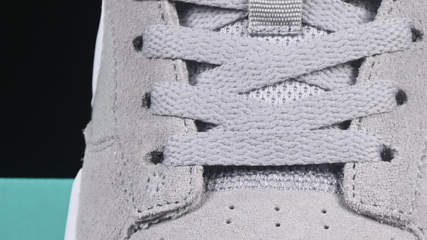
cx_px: 495
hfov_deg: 6.5
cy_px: 205
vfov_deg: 3.7
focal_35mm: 328
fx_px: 3713
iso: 160
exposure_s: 1/80
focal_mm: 50
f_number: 7.1
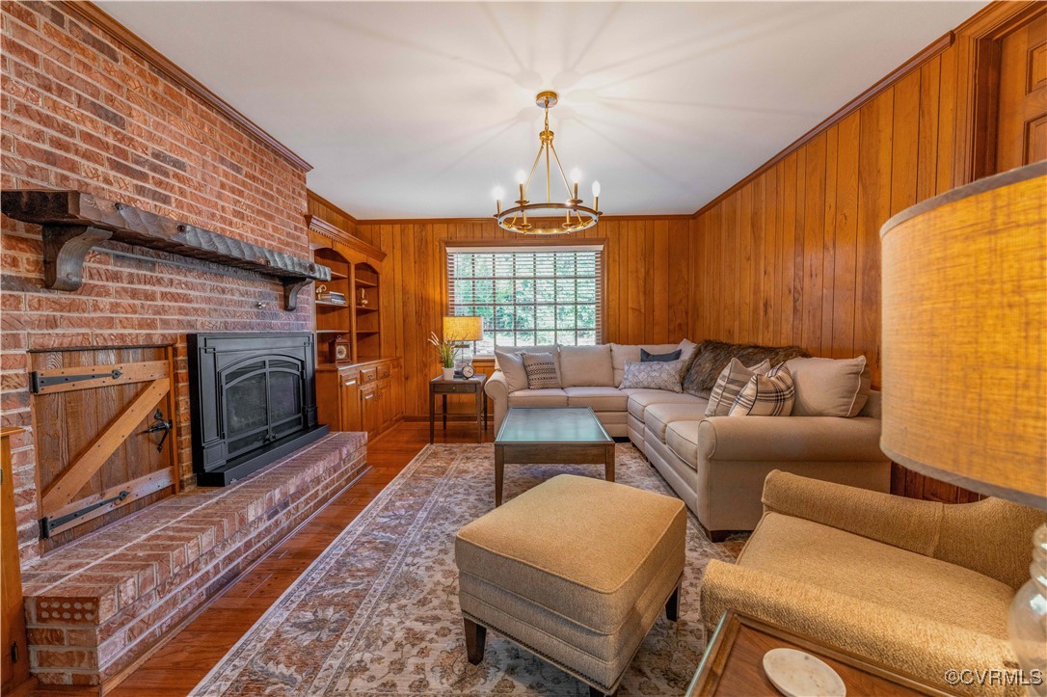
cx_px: 524
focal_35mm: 14
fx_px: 407
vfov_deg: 81.2
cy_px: 348
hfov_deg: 104.3
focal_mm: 14
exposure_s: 1/30
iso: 125
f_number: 8
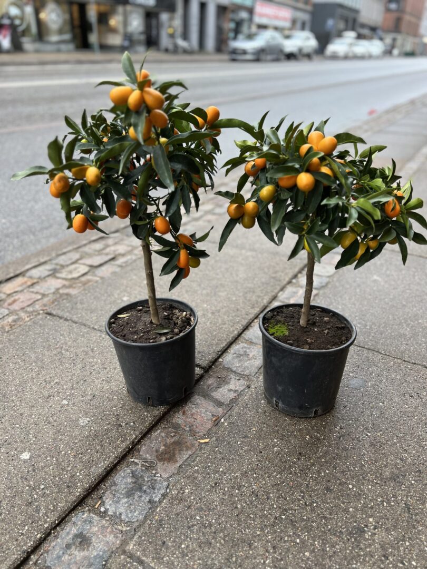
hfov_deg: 53.1
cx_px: 214
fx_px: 428
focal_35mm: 26
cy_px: 284
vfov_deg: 67.3
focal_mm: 5.7
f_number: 1.5
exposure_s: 1/100
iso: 32
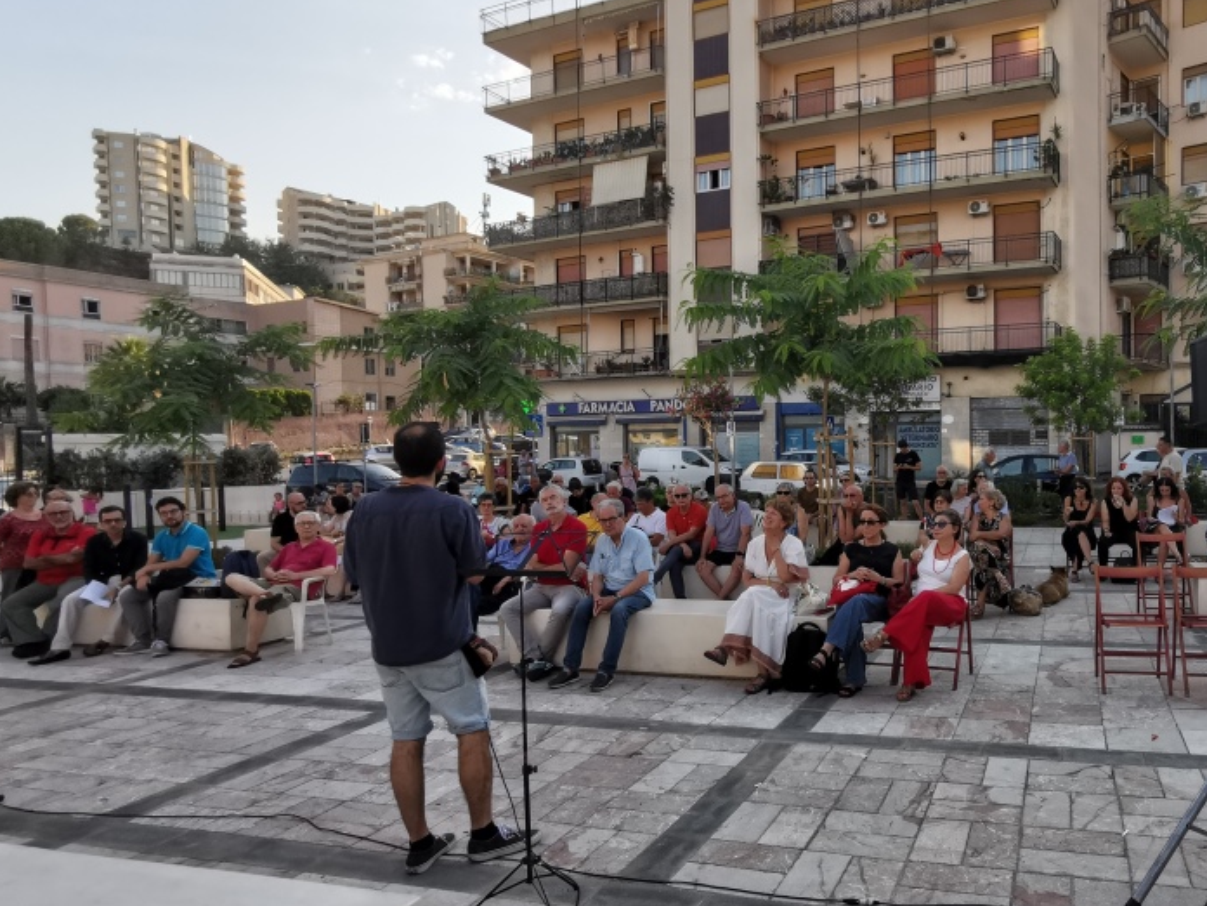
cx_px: 836
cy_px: 481
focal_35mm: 25
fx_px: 872
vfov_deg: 54.8
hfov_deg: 66.9
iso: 50
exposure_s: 1/891
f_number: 2.2
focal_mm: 2.26
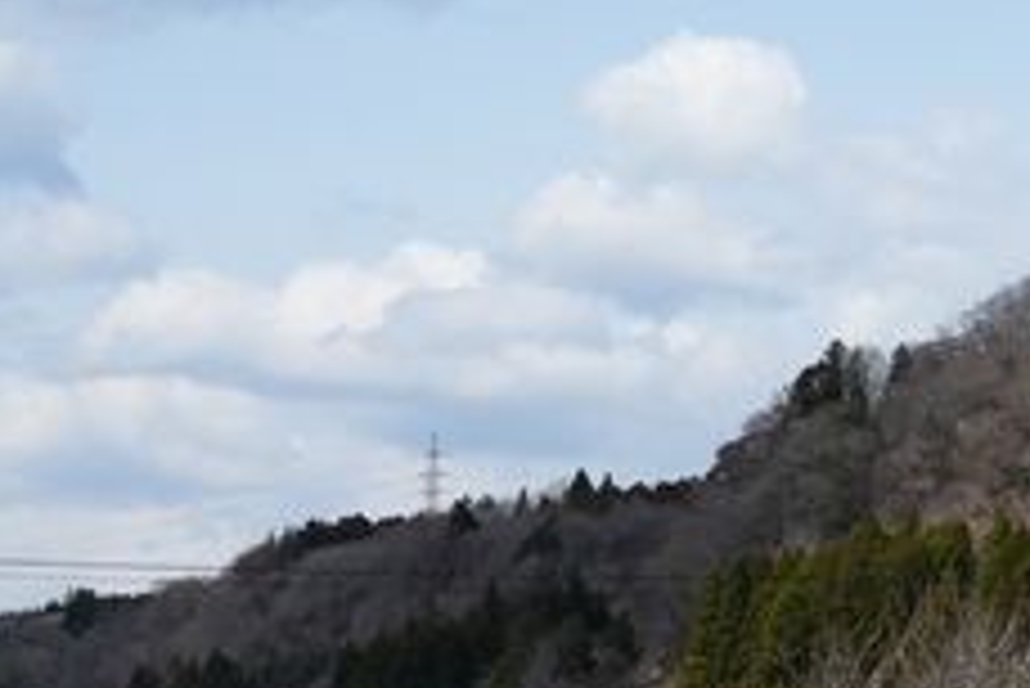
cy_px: 416
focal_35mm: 116
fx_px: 3321
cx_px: 1781
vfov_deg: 11.8
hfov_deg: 15.5
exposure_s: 1/2000
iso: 800
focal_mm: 32
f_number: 8
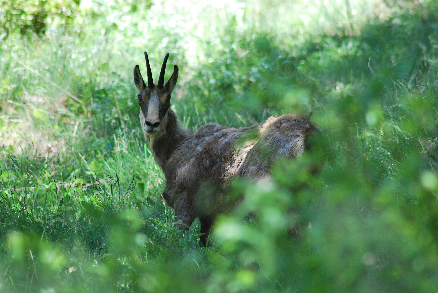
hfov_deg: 5.7
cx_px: 219
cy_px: 146
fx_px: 4385
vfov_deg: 3.8
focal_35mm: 360
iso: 800
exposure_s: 1/500
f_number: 5
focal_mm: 240
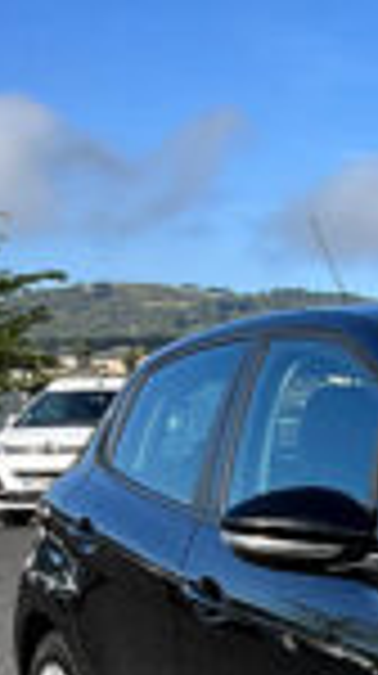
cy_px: 628
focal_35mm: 79
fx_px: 1412
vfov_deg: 25.9
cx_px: 826
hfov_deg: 12.7
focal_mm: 3
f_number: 1.8
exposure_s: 1/1786
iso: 25
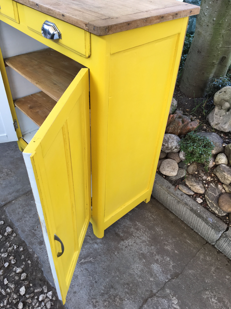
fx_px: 258
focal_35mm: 29
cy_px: 154
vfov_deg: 61.7
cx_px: 116
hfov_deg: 48.2
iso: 32
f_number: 2.2
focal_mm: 4.15
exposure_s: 1/60
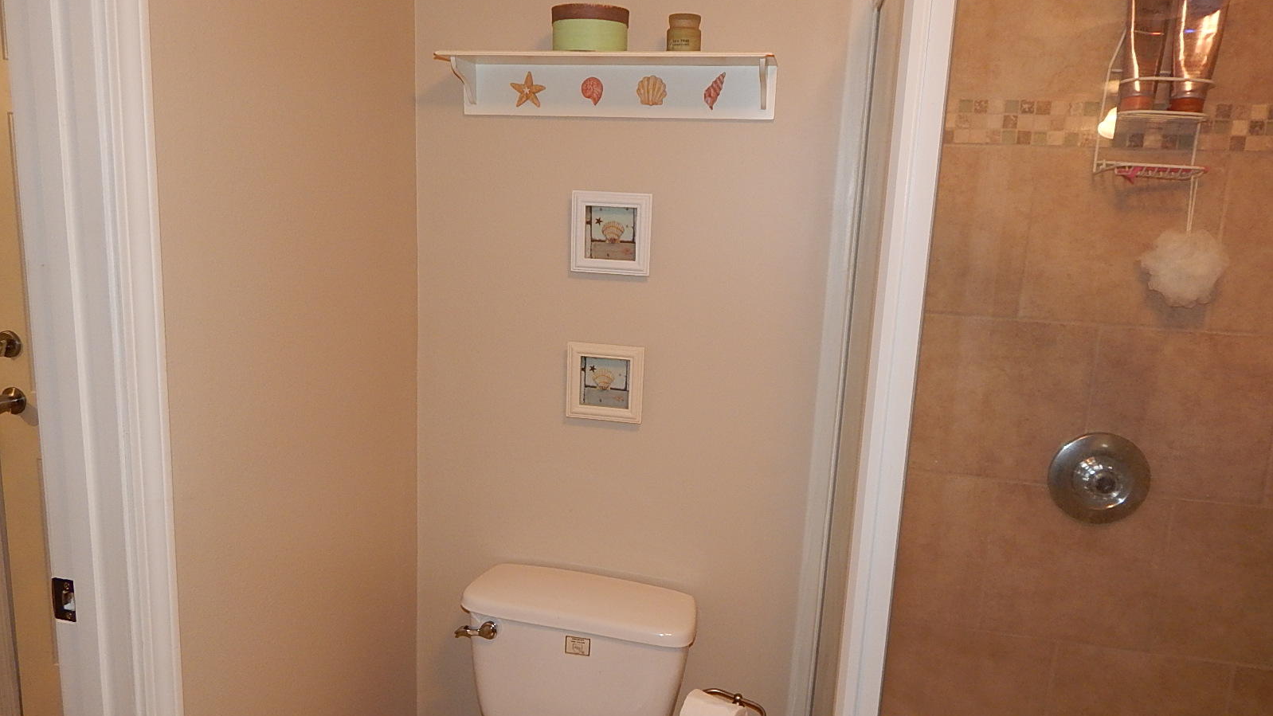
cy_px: 370
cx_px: 636
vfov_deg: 47.7
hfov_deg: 76.3
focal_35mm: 24
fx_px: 810
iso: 200
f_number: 3
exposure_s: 1/30
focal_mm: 4
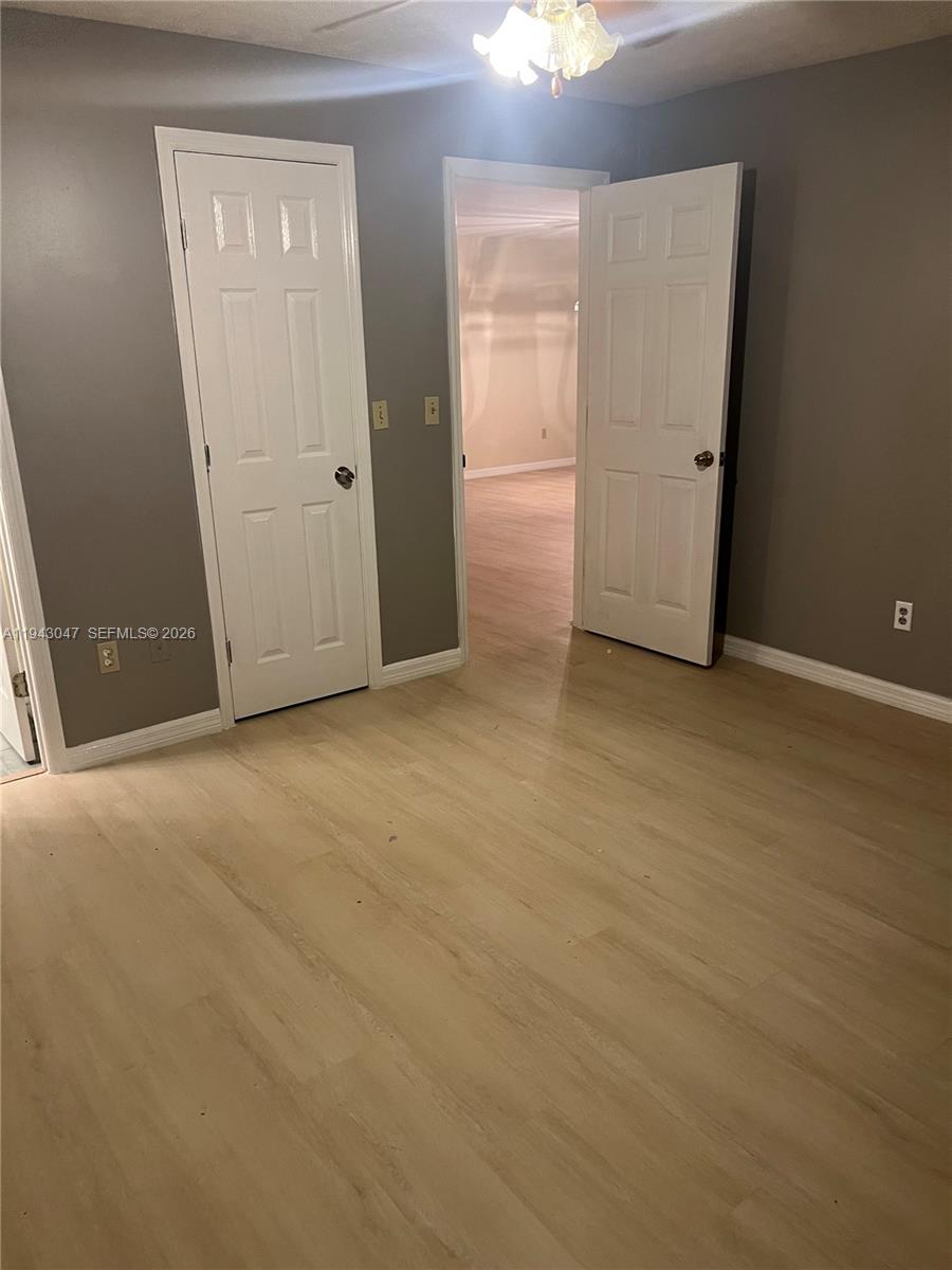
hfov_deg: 53.1
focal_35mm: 26
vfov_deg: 67.3
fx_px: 953
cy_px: 635
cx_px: 476
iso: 320
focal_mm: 5.7
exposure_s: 1/60
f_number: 1.5
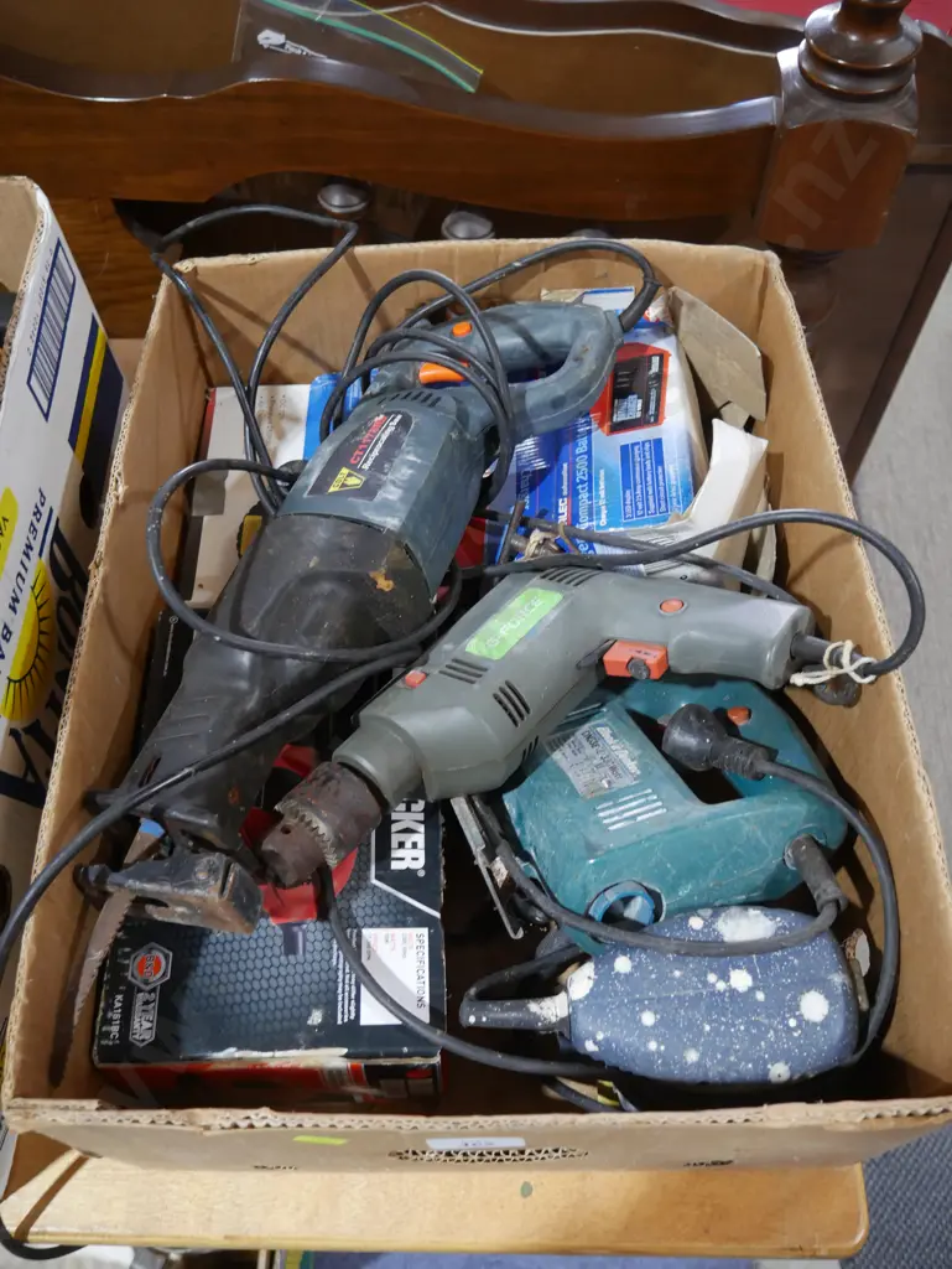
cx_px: 476
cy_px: 634
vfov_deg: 63.4
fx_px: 1026
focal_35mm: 28
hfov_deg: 49.8
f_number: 3.5
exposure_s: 1/60
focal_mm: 14
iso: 640
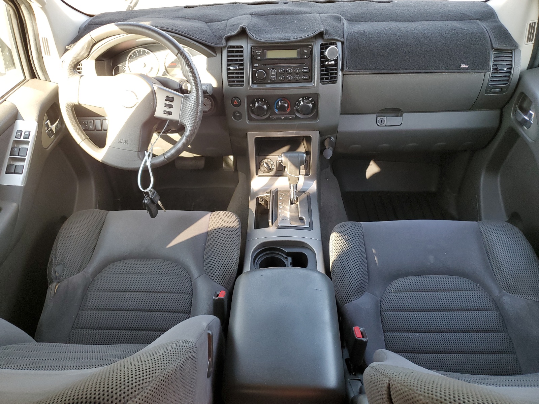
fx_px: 405
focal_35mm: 26
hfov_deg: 67.3
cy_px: 202
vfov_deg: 53.1
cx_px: 270
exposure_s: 1/120
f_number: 1.5
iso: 78
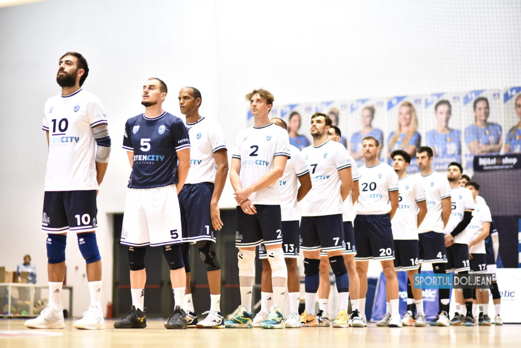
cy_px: 174
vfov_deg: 16.1
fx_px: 1231
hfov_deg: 23.9
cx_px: 260
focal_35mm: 85
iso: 3200
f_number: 2
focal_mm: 85
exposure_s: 1/640
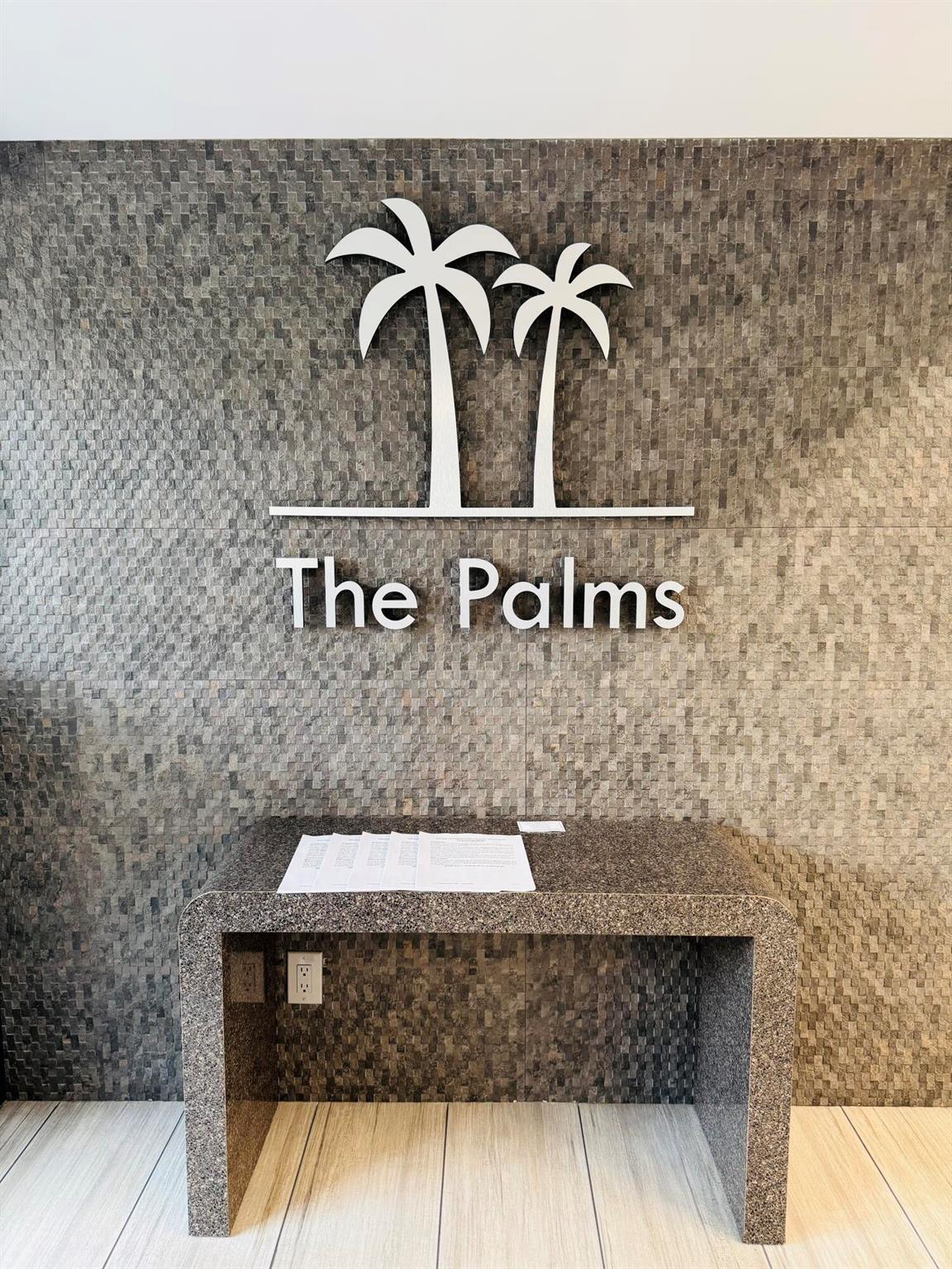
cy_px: 634
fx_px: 880
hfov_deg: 56.8
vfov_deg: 71.6
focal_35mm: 24
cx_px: 476
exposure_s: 1/60
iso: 160
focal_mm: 6.76
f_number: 1.78
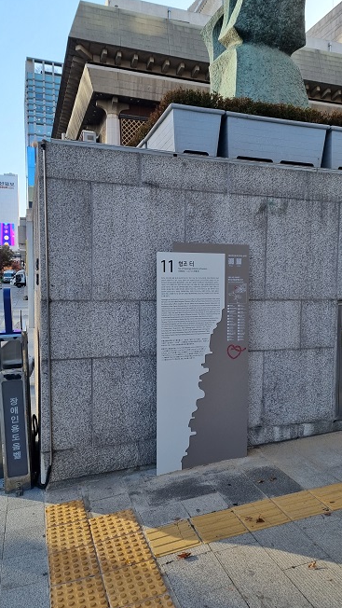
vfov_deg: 66.1
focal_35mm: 29
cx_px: 199
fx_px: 467
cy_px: 305
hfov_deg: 40.1
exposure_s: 1/726
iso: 50
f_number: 1.8
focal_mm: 5.4
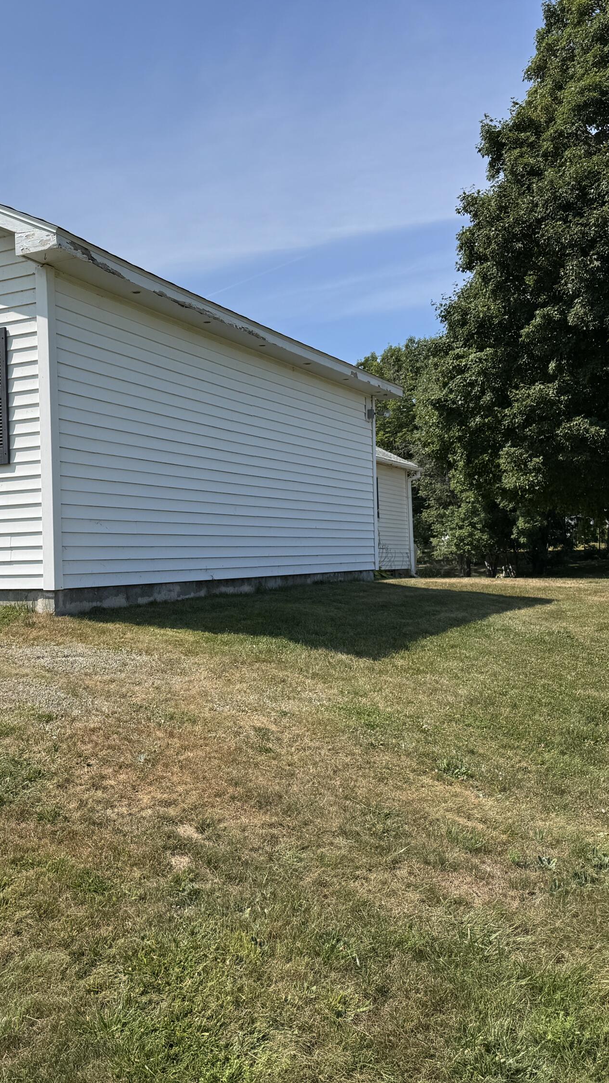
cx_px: 105
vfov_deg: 56.6
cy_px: 540
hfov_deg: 32.6
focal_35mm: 35
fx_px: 1005
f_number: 1.78
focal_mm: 6.76
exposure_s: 1/5814
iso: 80
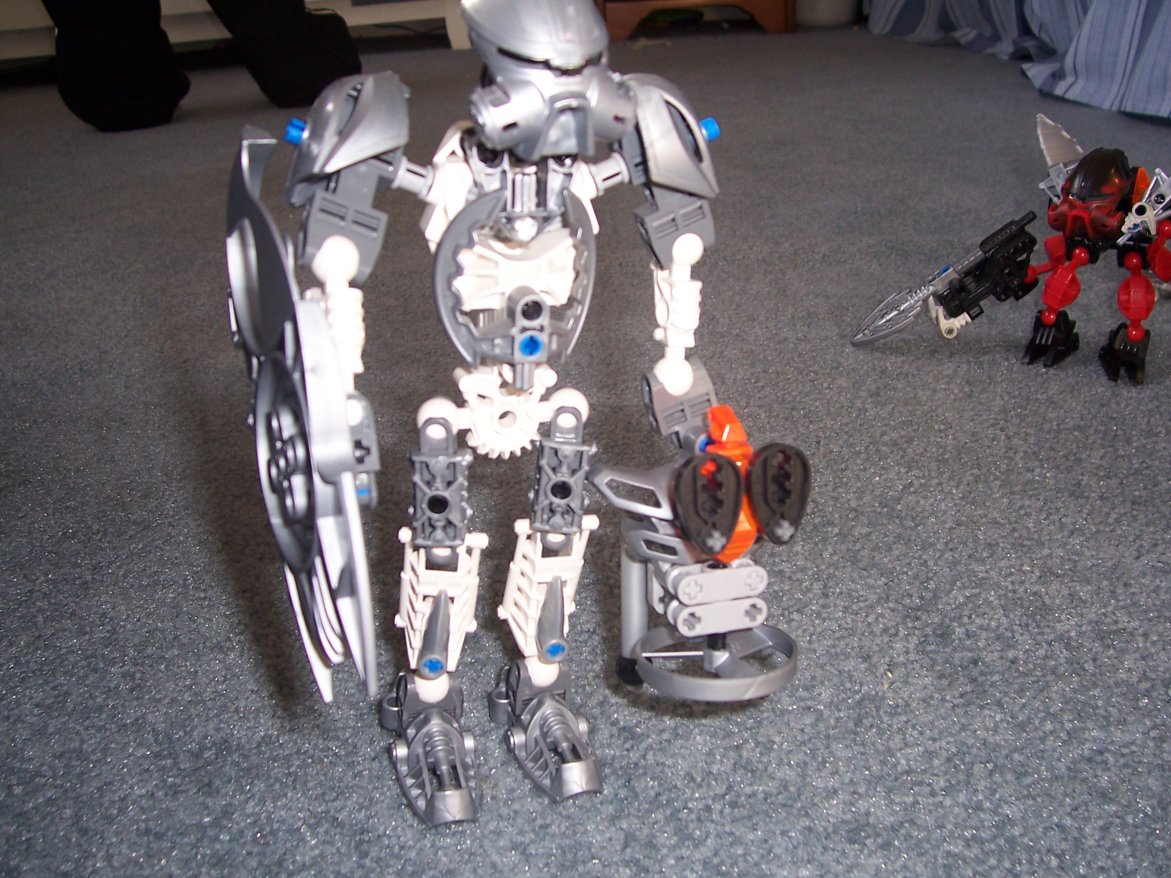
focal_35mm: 34
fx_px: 1150
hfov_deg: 54.0
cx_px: 586
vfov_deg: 41.8
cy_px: 439
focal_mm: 5.6
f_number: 2.7
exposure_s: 1/60
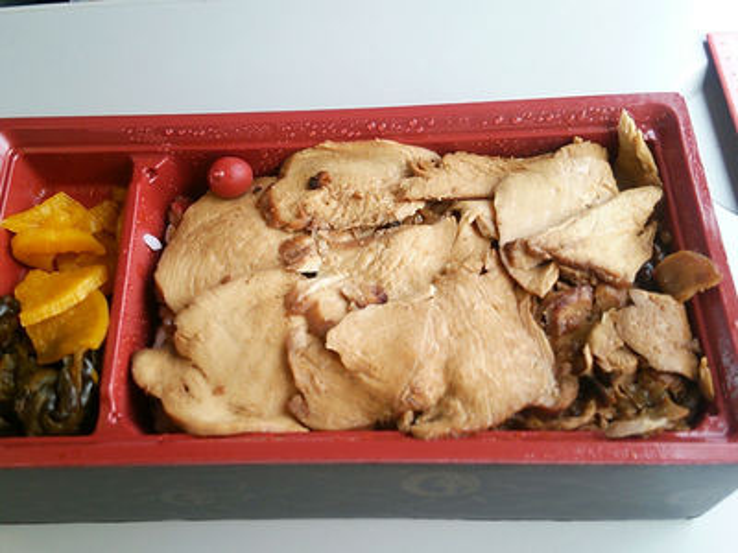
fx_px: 640
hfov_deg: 60.0
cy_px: 276
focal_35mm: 30
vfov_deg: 46.8
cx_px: 369
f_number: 1.94
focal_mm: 4.06
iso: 40
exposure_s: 1/67
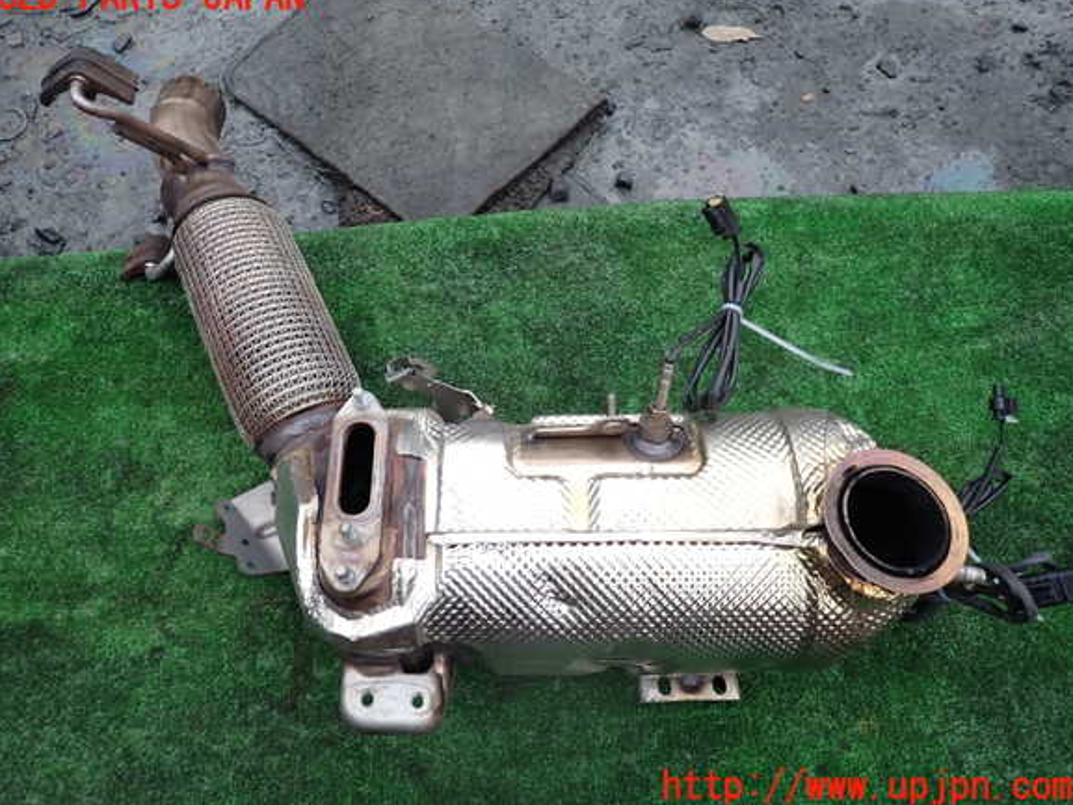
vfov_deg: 53.1
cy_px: 392
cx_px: 524
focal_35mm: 26
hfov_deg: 67.3
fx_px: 806
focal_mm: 4.5
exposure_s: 1/60
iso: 160
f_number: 2
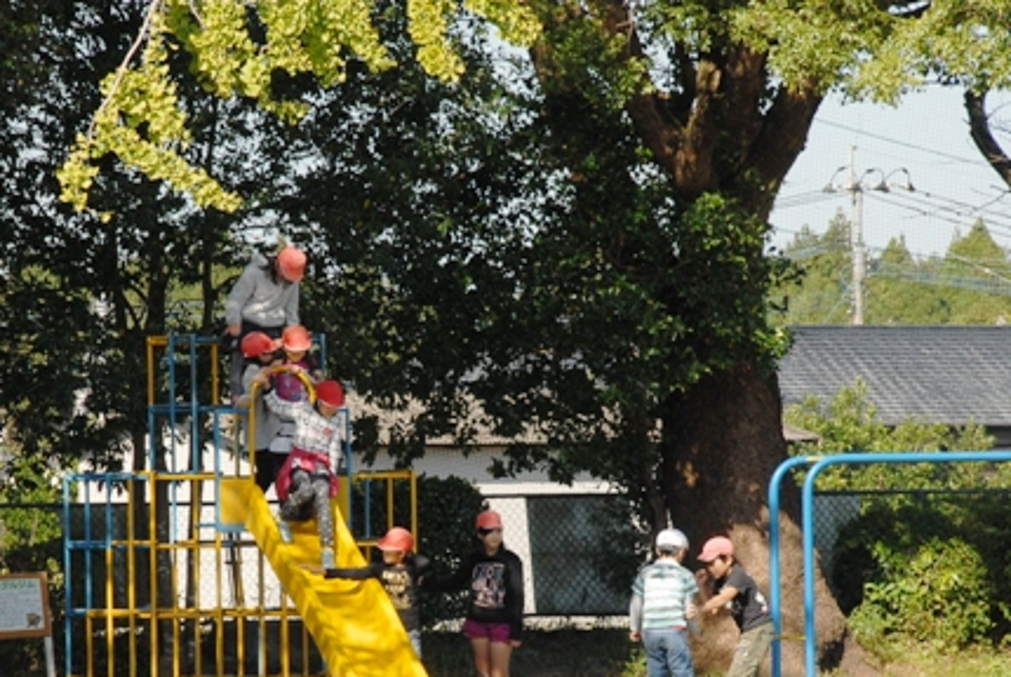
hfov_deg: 7.3
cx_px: 423
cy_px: 463
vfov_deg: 4.9
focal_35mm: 283
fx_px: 7950
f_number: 9
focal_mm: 135
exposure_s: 1/320
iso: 320
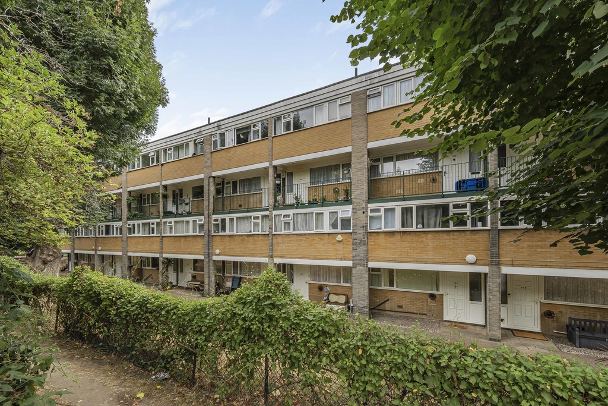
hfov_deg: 104.2
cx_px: 304
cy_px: 203
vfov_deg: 81.2
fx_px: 236
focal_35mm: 14
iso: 320
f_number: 9
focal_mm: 14
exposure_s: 1/400
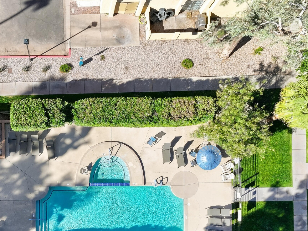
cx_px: 60
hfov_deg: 40.3
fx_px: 400
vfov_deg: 31.1
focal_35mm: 45
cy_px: 195
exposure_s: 1/200
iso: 100
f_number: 8
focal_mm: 12.3
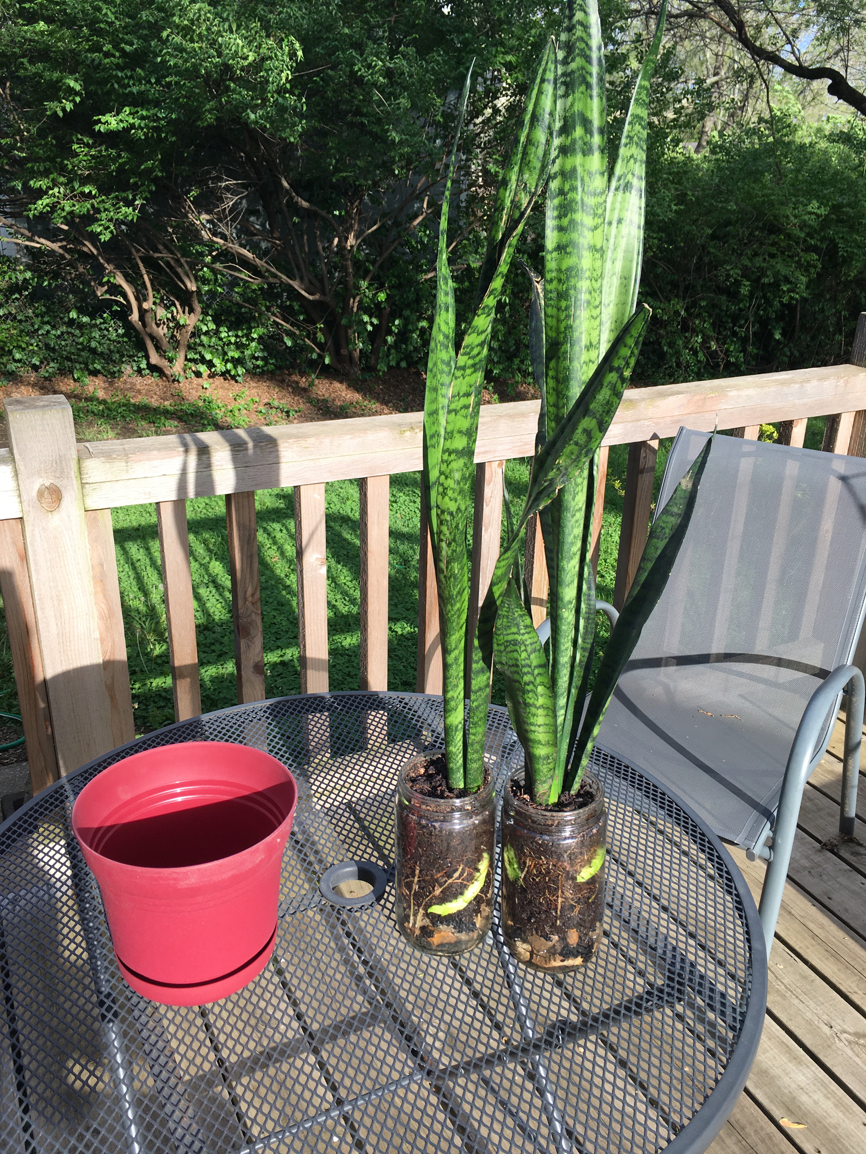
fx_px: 967
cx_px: 433
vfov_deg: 61.7
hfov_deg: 48.2
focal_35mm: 29
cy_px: 577
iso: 25
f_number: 2.2
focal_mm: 4.15
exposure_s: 1/469
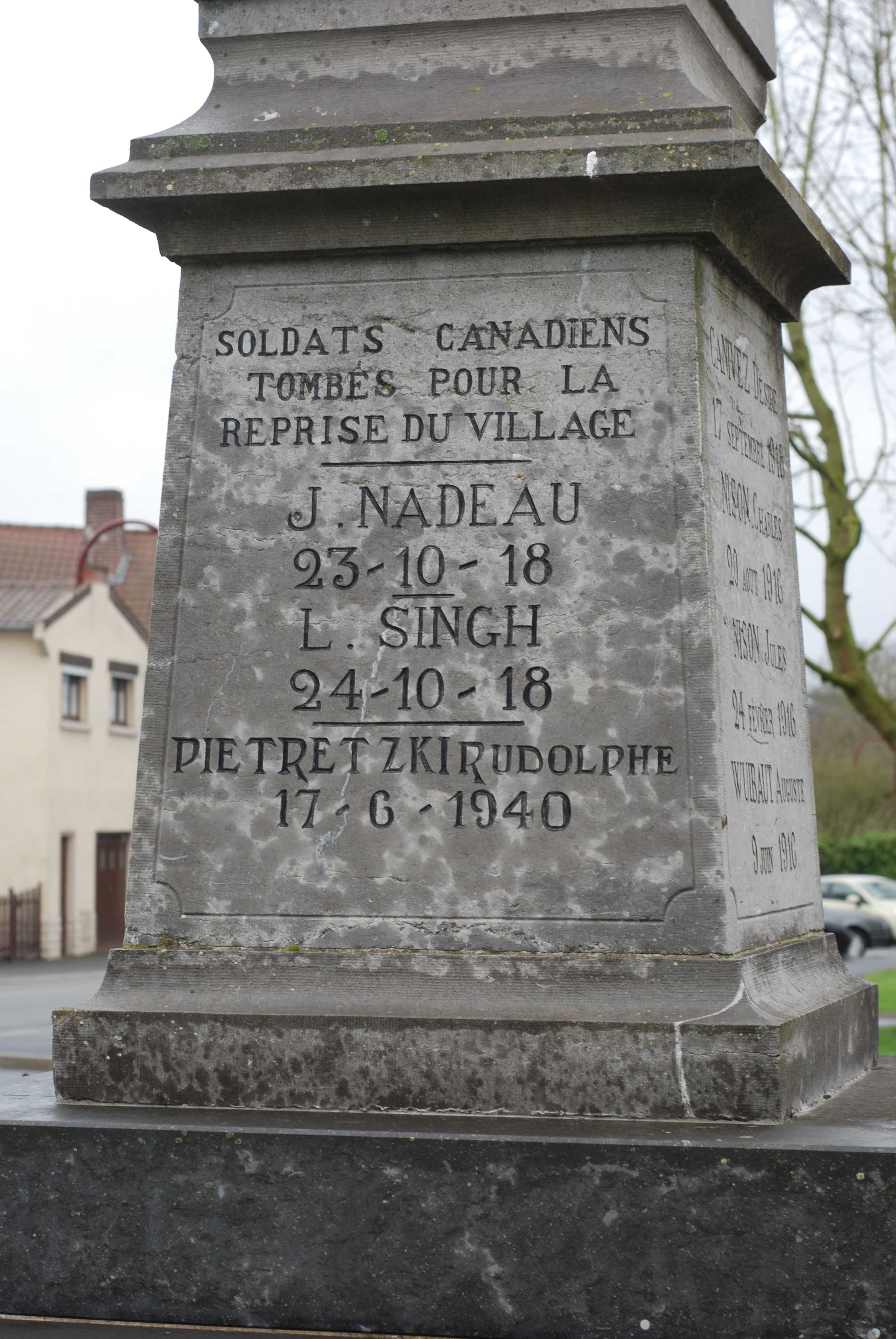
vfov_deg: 27.0
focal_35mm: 75
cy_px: 670
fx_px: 2792
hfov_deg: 18.2
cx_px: 448
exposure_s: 1/60
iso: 200
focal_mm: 50
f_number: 6.3
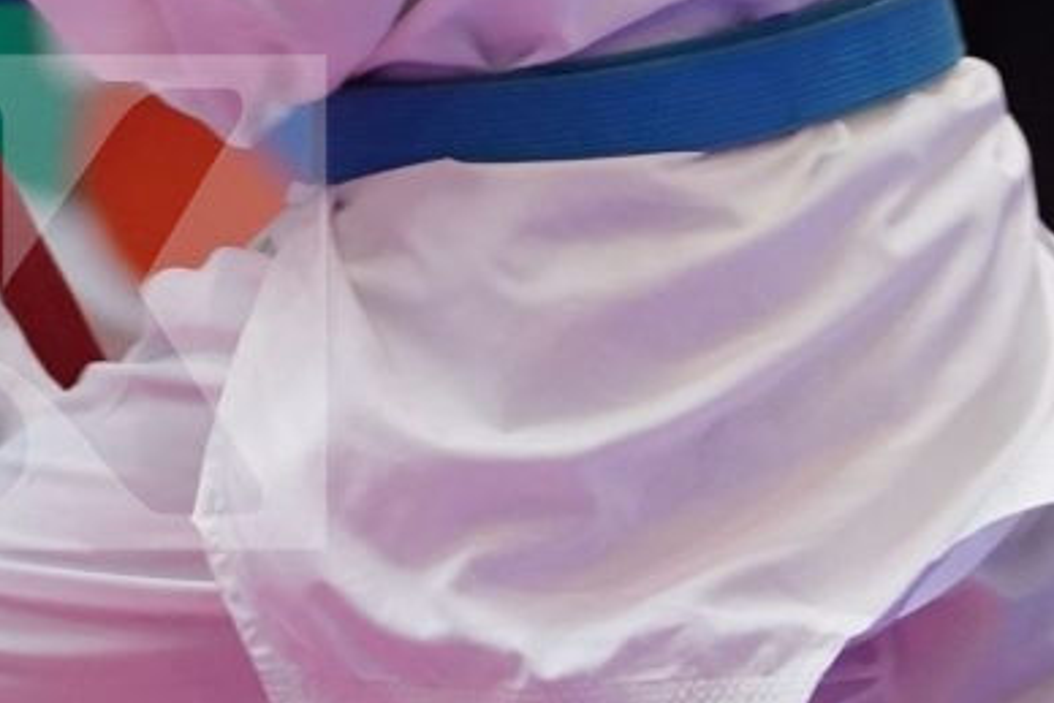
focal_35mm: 659
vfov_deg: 2.1
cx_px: 73
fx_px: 19300
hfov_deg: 3.1
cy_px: -662
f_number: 2.8
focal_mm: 142
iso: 4000
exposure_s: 1/800
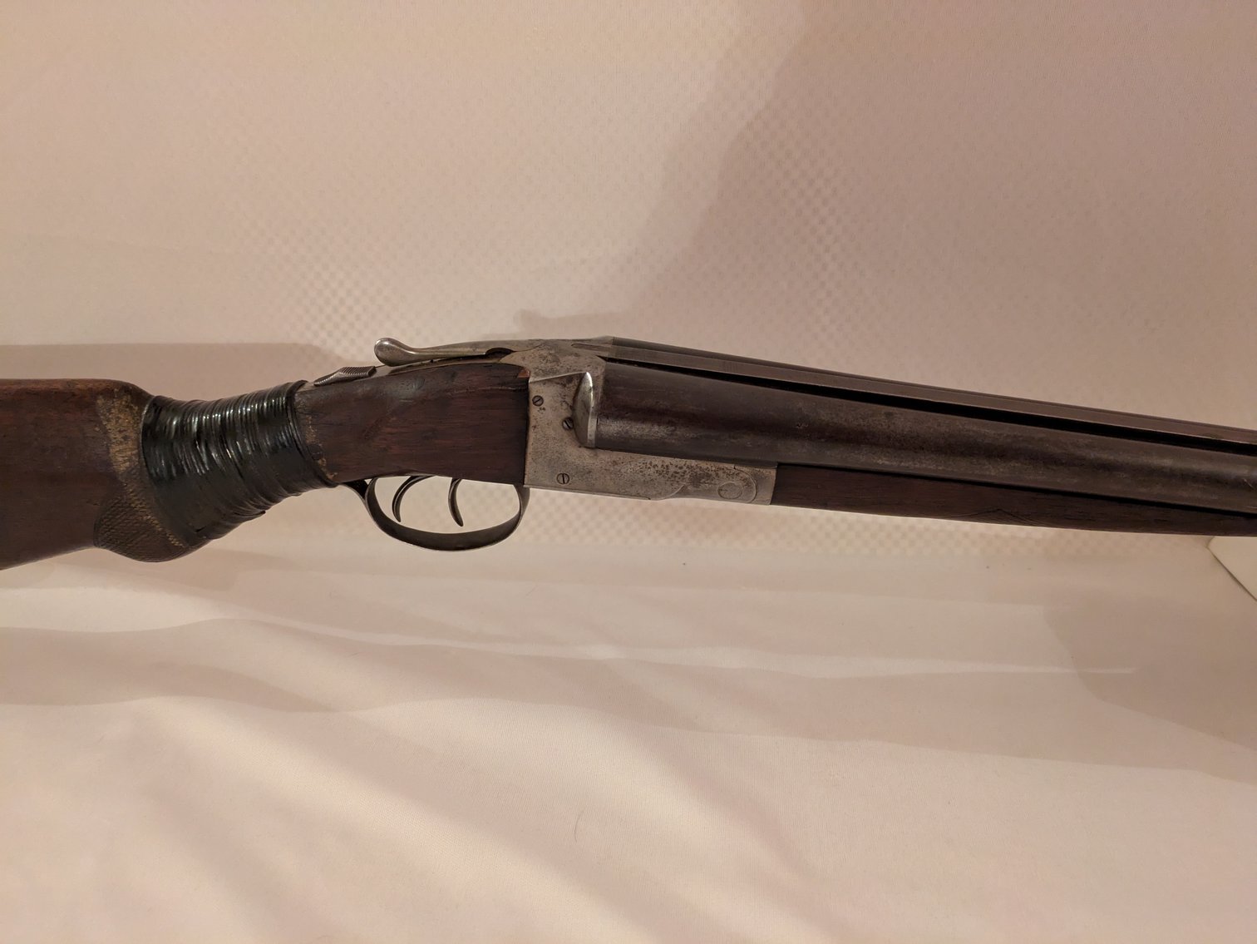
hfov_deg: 69.4
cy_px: 472
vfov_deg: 54.9
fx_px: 908
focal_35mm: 25
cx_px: 628
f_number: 1.89
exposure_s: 1/24
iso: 1132
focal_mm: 5.43
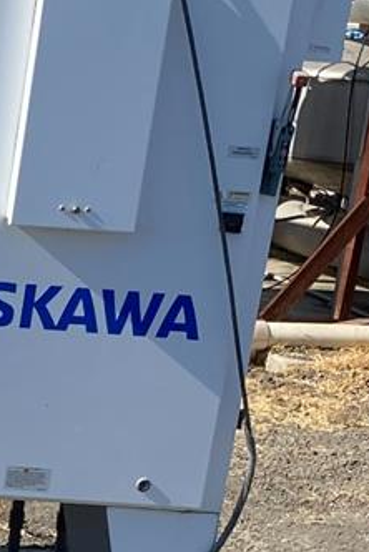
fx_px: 1872
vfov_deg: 16.5
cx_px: -347
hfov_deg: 10.4
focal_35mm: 122
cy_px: 499
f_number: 1.8
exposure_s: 1/2625
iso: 32
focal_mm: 4.25
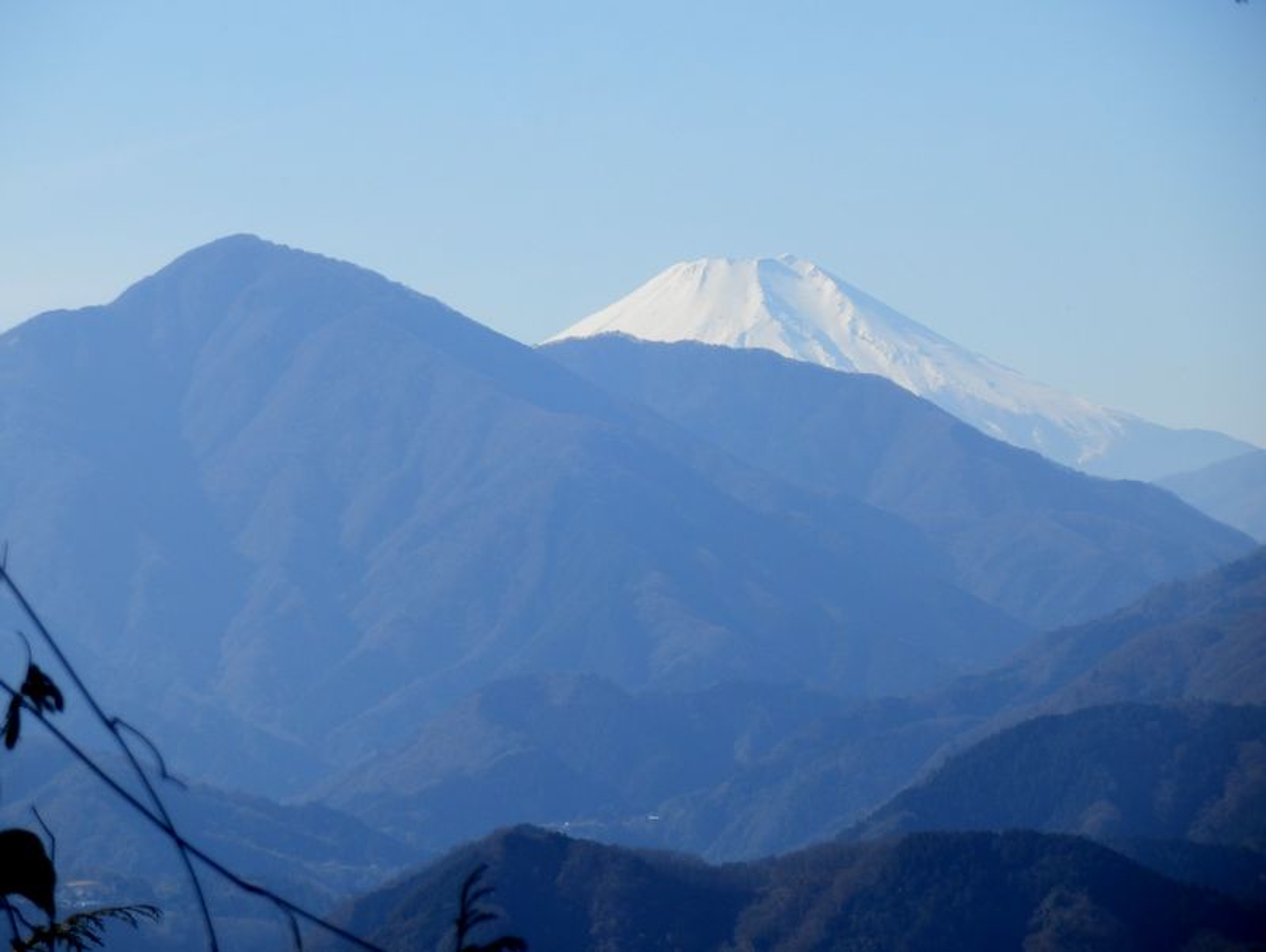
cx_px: 633
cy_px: 476
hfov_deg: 10.0
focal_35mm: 198
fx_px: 7250
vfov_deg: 7.5
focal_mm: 35.1
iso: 80
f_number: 5.8
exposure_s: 1/500
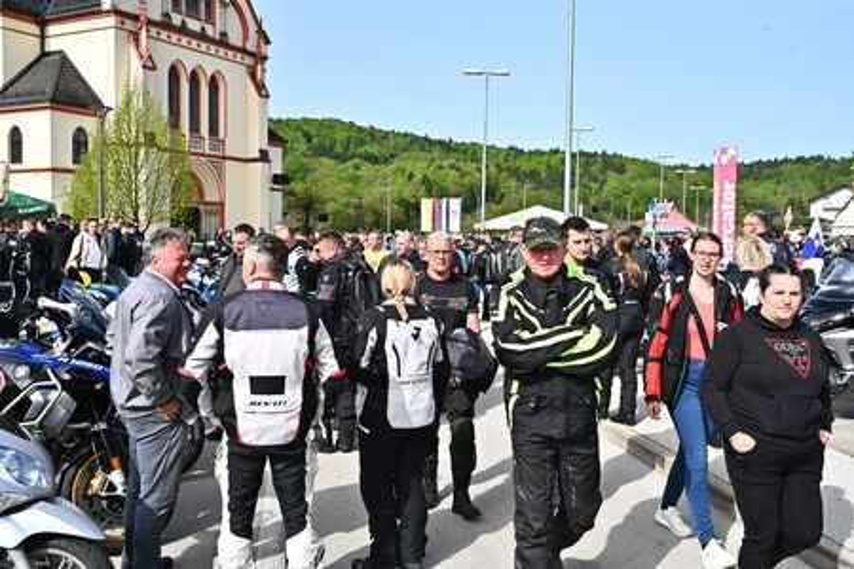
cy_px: 284
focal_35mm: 35
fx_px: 830
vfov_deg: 37.9
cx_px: 427
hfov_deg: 54.4
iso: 1600
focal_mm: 35
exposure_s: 1/1250
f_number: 16
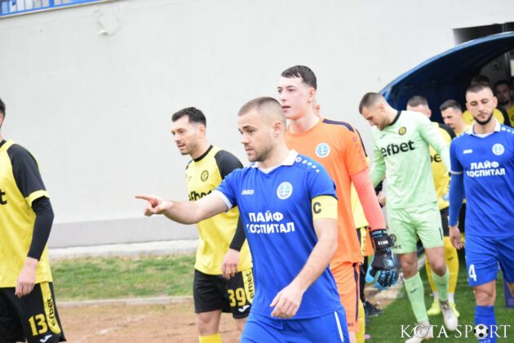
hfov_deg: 24.6
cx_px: 257
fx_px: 1178
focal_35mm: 82
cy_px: 172
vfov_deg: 16.6
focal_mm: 55
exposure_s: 1/800
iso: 1600
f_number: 4.5
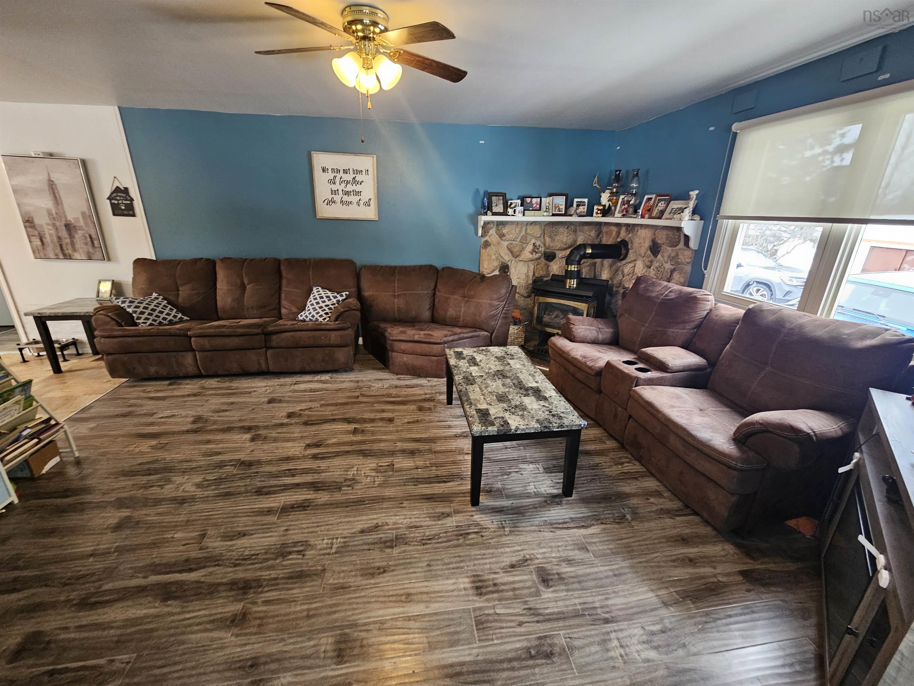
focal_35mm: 13
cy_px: 343
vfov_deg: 89.9
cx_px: 457
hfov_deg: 106.2
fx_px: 343
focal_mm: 2.2
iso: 400
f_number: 2.2
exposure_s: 1/30
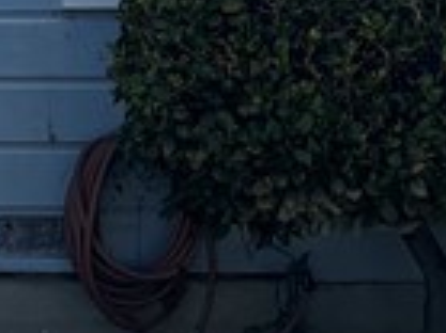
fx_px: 2472
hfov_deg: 9.3
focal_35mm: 192
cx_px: -603
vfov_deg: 7.7
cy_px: 74
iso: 50
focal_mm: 5.96
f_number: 1.6
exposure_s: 1/3021
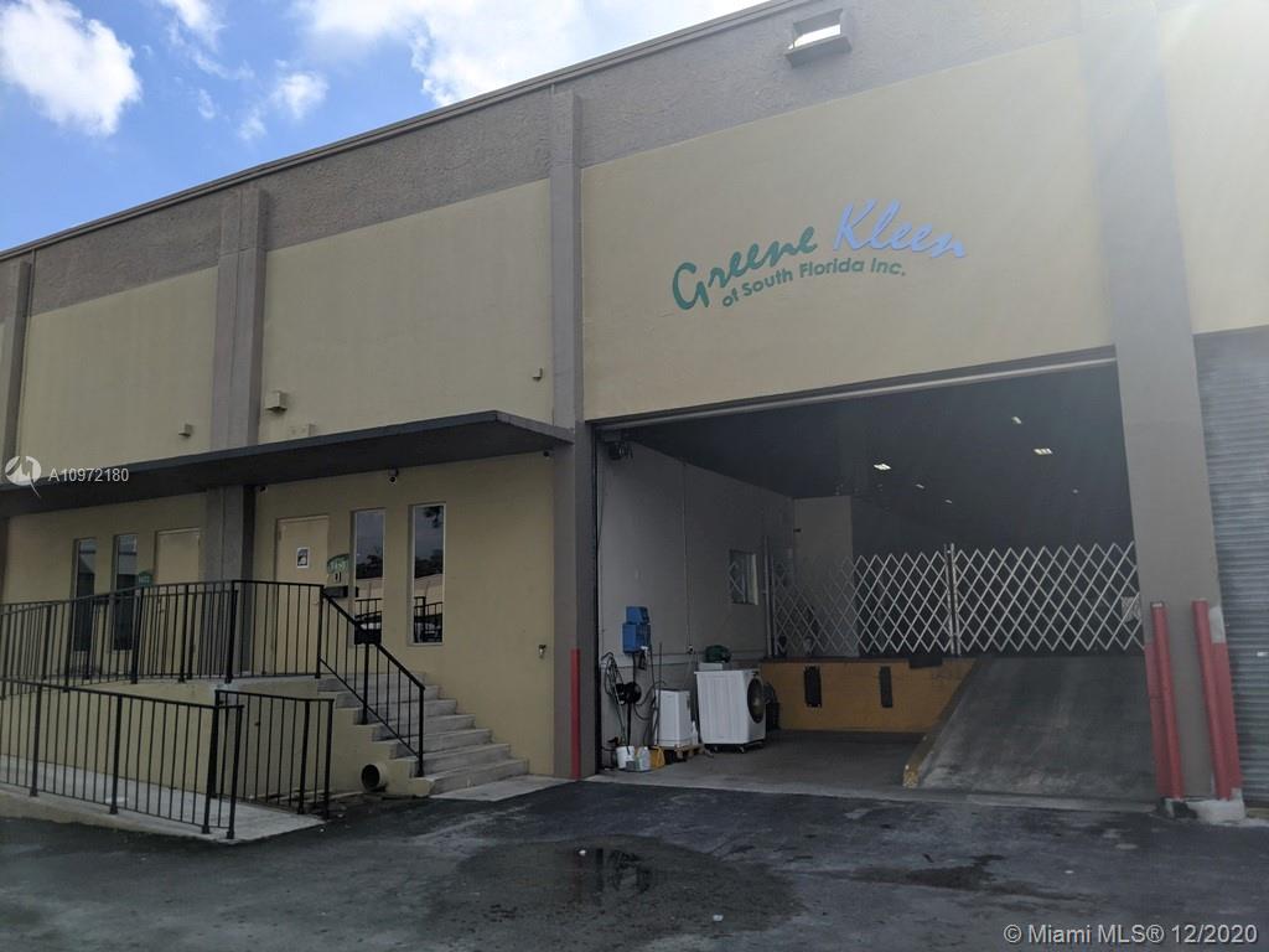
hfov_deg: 65.3
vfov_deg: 51.4
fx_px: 990
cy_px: 476
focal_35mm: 27
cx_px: 634
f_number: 1.8
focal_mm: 4.44
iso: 87
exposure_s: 1/4695
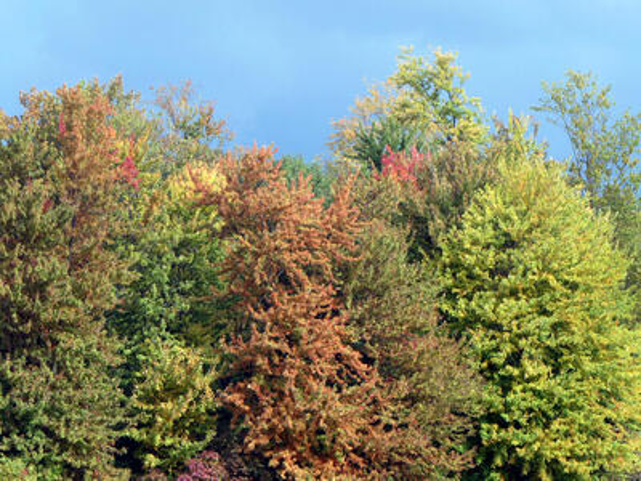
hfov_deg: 4.6
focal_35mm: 431
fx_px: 7981
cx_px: 320
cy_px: 240
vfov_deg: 3.5
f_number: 6
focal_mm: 77.3
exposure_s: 1/125
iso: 80
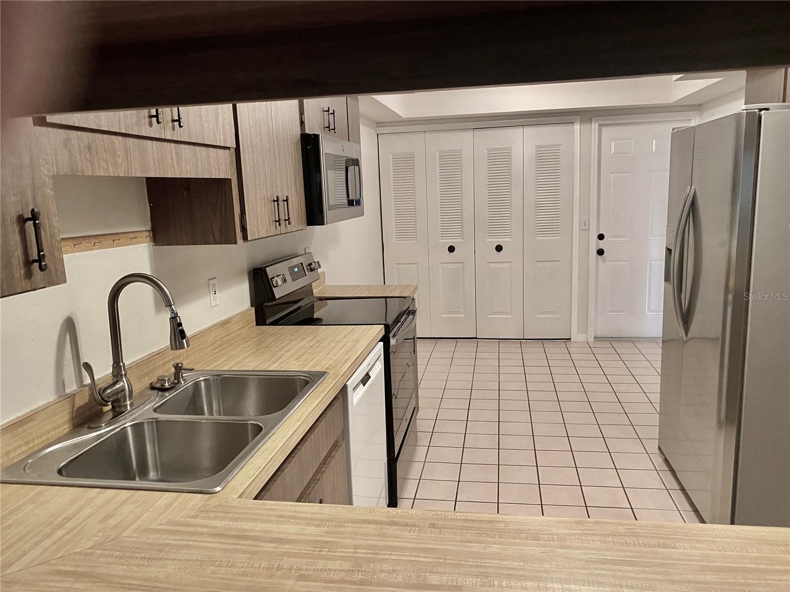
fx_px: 593
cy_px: 296
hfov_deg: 67.3
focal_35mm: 26
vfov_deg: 53.1
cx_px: 395
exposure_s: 1/60
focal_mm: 4.25
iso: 320
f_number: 1.8
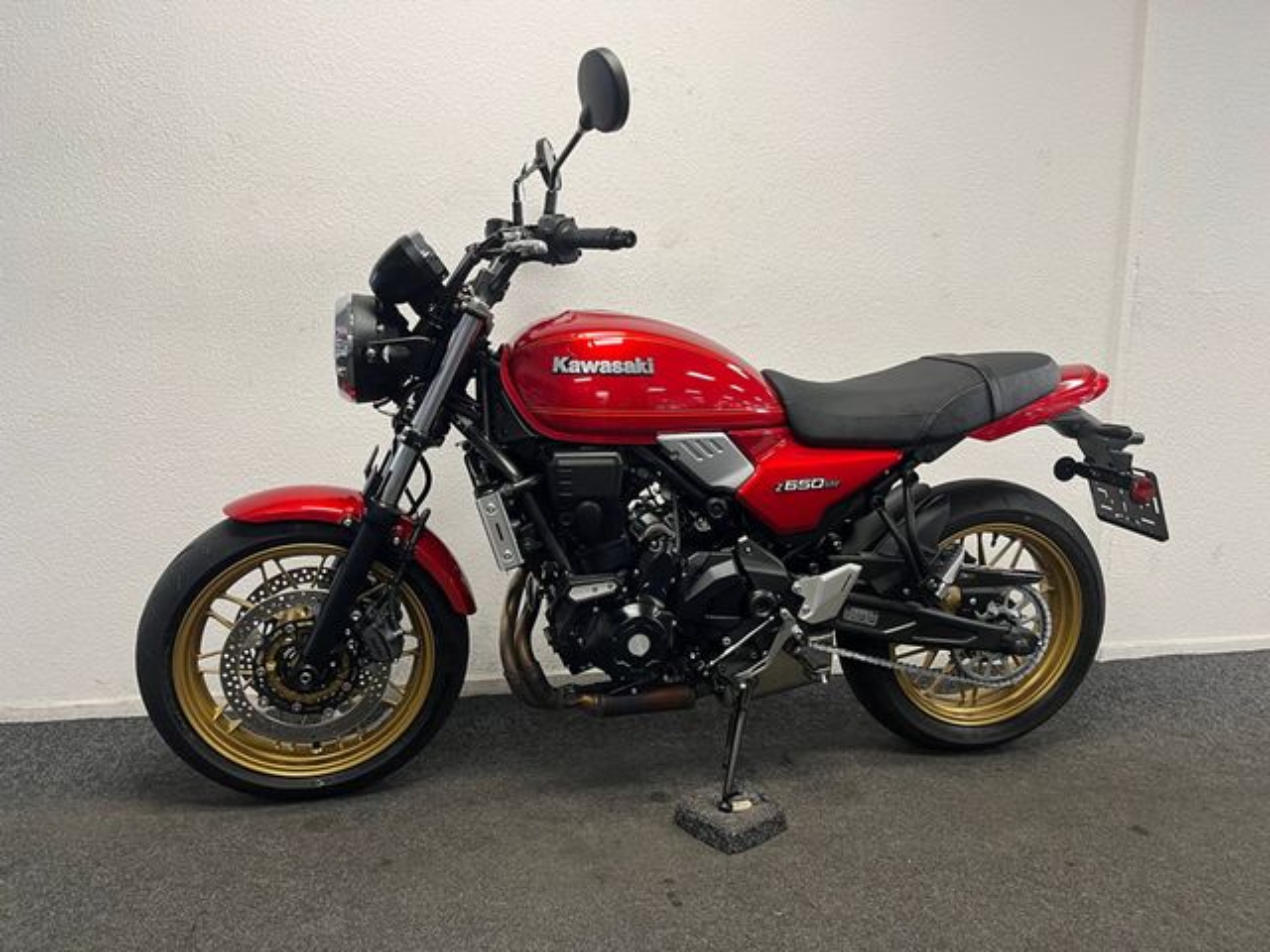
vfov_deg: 53.1
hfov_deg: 67.3
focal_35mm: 26
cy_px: 476
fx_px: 954
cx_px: 635
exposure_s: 1/50
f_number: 1.6
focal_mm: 5.1
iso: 80
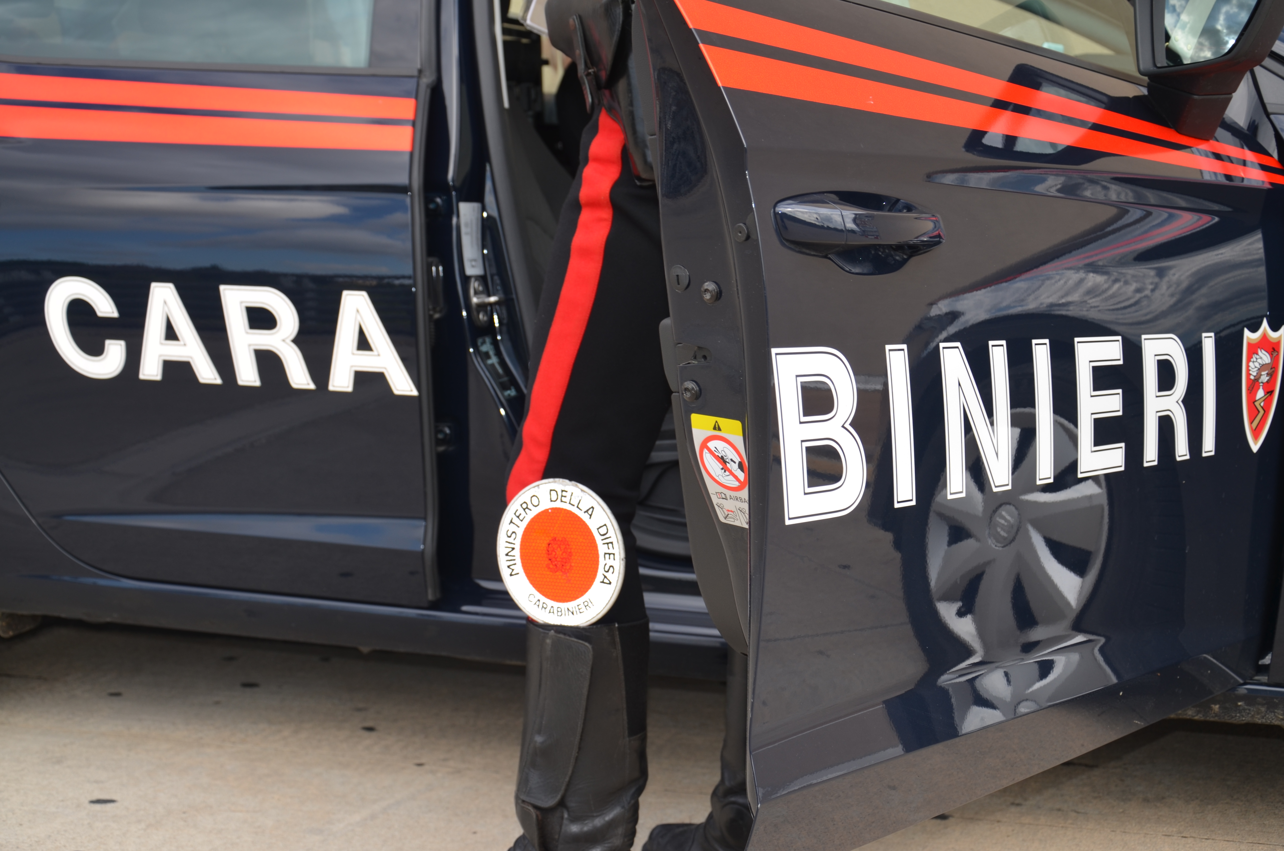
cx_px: 642
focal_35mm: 52
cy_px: 426
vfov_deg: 25.6
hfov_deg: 37.9
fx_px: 1869
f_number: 5
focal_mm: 35
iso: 100
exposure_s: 1/200
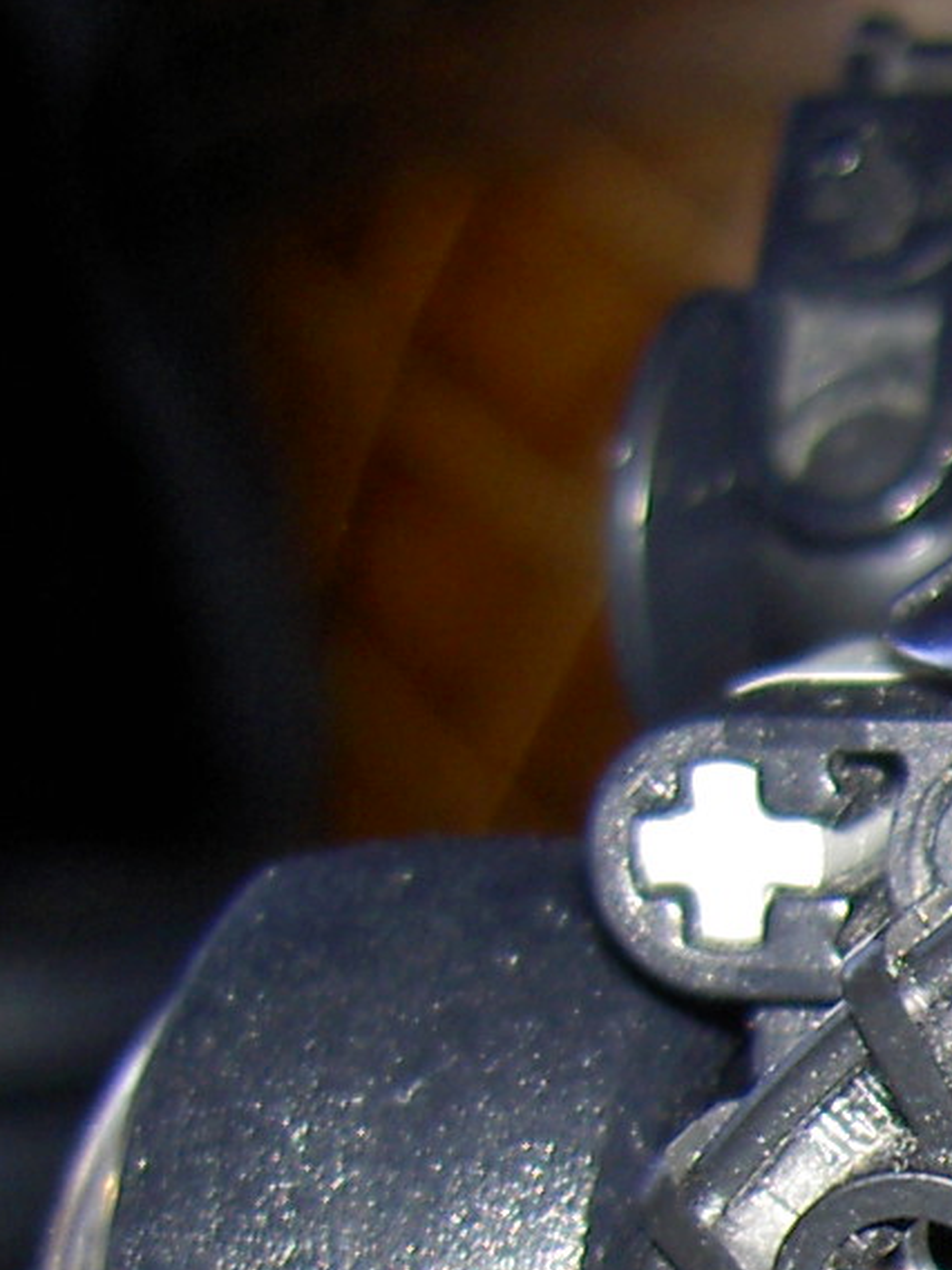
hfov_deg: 8.0
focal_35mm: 178
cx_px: 1730
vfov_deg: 11.0
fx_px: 6527
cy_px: 1344
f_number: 2.8
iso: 100
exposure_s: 1/60
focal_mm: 8
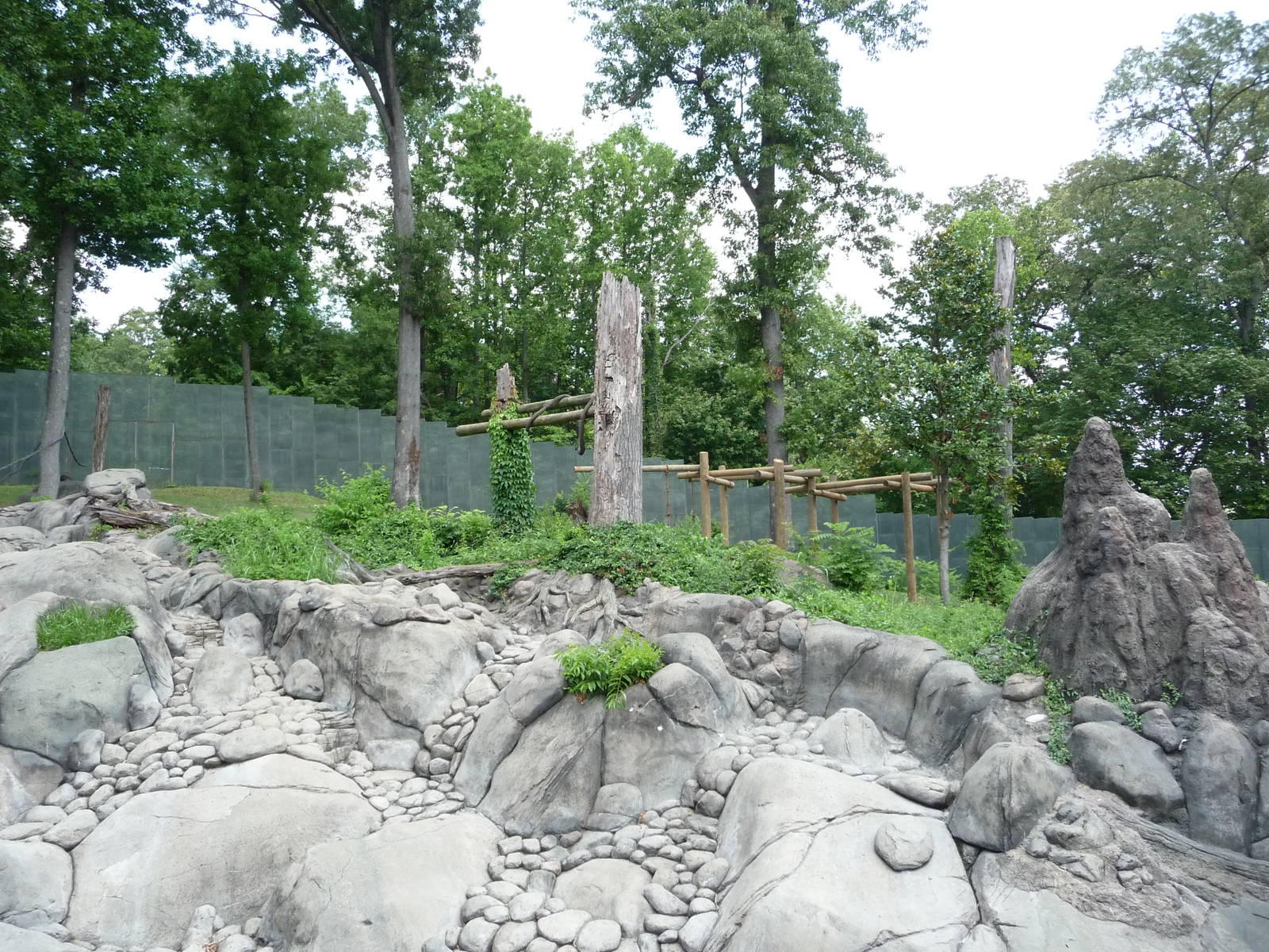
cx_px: 634
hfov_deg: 63.4
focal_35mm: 28
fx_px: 1026
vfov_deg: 49.7
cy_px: 476
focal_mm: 4.7
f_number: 3.3
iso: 250
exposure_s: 1/500
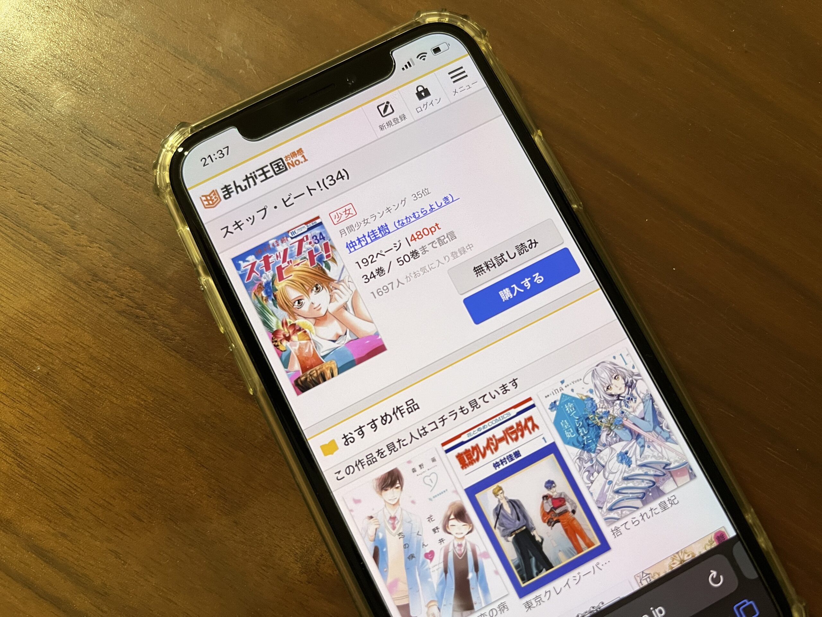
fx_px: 617
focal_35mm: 26
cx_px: 411
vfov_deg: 53.1
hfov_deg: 67.3
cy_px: 308
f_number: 1.6
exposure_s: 1/60
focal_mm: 5.1
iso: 320
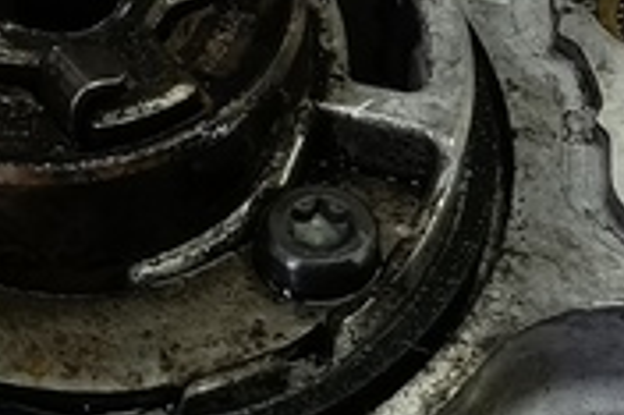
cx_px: 89
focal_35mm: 139
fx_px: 2407
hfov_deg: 14.6
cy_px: 358
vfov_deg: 9.8
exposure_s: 1/50
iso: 130
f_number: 1.6
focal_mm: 4.11
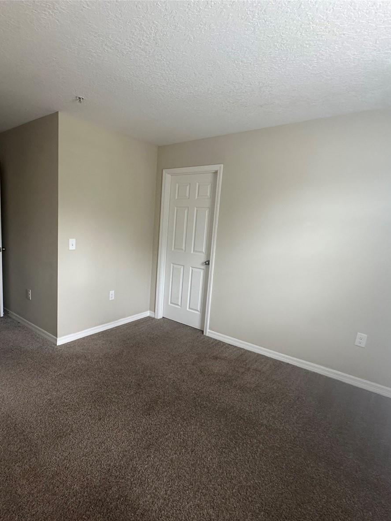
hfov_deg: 68.2
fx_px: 286
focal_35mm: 19
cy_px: 265
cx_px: 162
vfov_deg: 84.7
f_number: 2.2
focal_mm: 2.22
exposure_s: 1/60
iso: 160
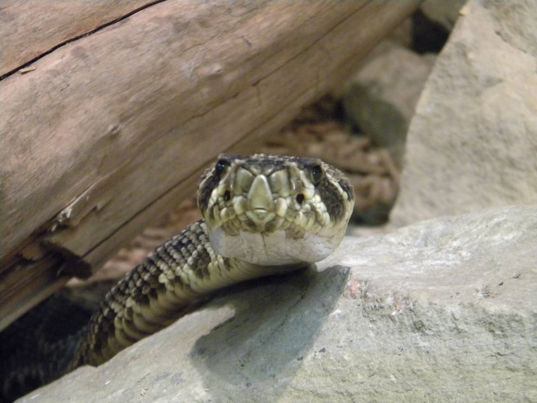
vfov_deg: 17.8
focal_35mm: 83
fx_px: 1288
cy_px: 202
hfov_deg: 23.6
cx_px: 268
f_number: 4.5
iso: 800
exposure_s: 1/7.6
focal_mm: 15.1
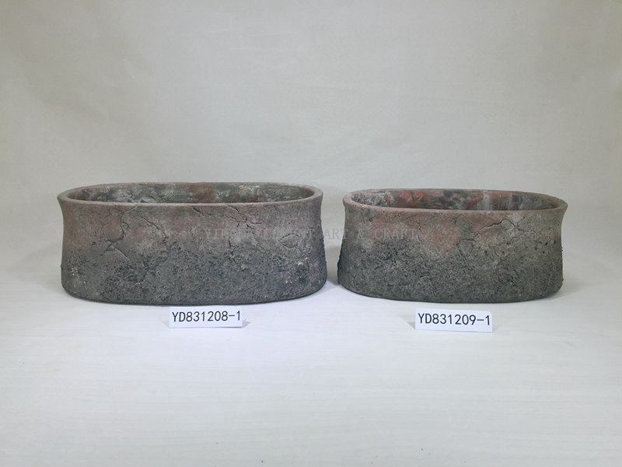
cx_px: 311
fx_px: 521
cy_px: 234
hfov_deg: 61.7
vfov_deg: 48.2
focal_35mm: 29
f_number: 2.2
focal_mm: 4.15
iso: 32
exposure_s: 1/309
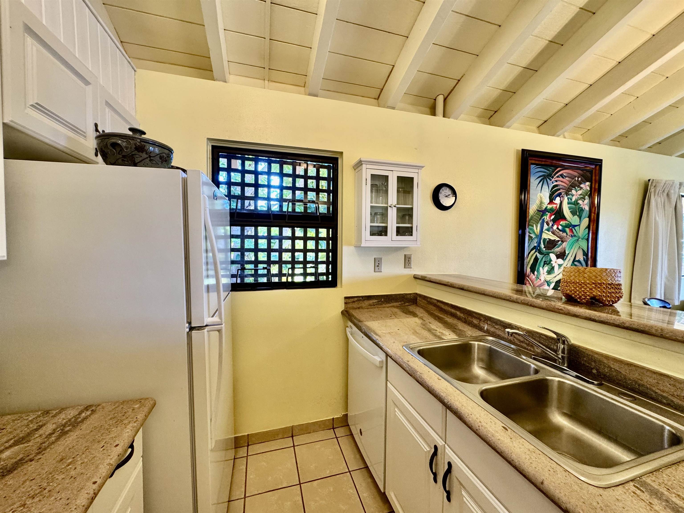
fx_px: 277
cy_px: 256
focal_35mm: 14
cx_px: 342
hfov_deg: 102.1
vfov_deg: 85.7
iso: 250
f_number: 2.2
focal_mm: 2.22
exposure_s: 1/60
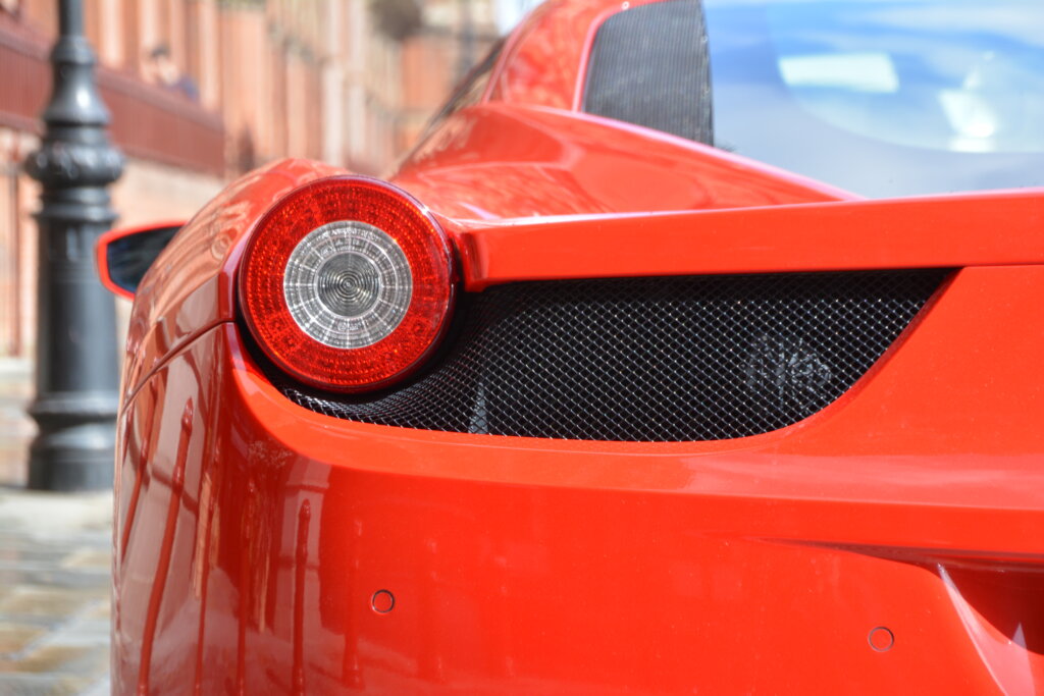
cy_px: 348
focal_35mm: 138
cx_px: 522
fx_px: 4002
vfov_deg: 9.9
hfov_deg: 14.9
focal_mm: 92
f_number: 8
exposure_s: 1/250
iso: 200
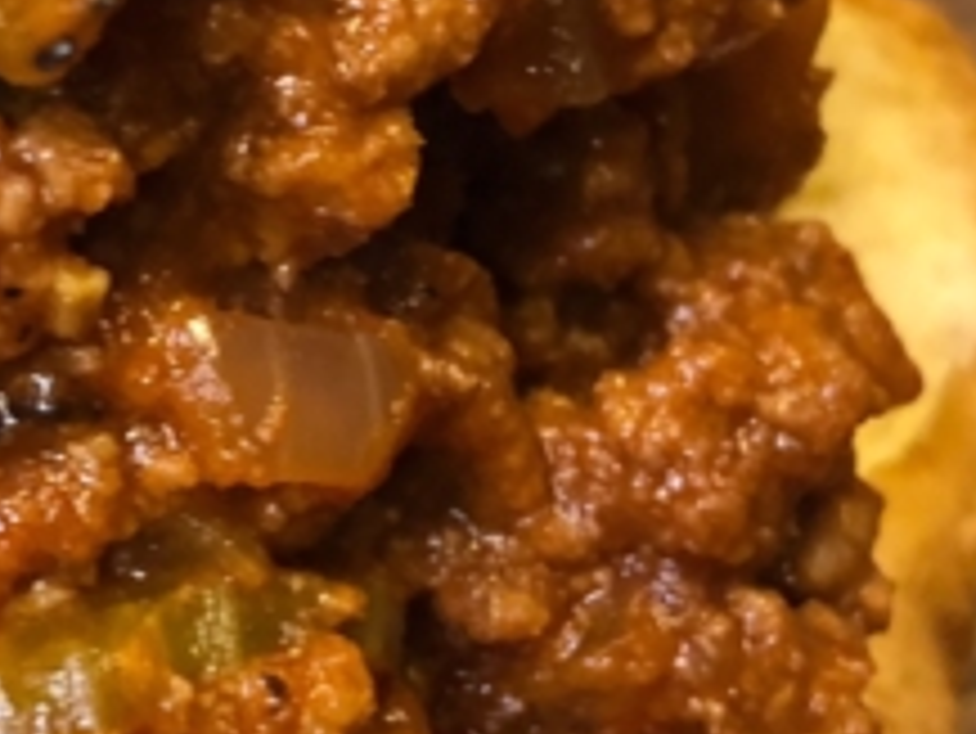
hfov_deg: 18.8
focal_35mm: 103
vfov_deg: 14.3
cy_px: 189
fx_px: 2906
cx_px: 162
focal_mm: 4
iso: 80
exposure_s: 1/15
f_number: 1.8
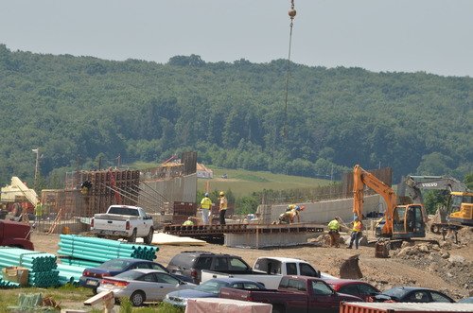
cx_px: 236
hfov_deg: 6.9
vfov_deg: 4.6
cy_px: 156
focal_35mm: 300
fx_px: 3933
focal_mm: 200
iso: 320
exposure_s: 1/400
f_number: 18
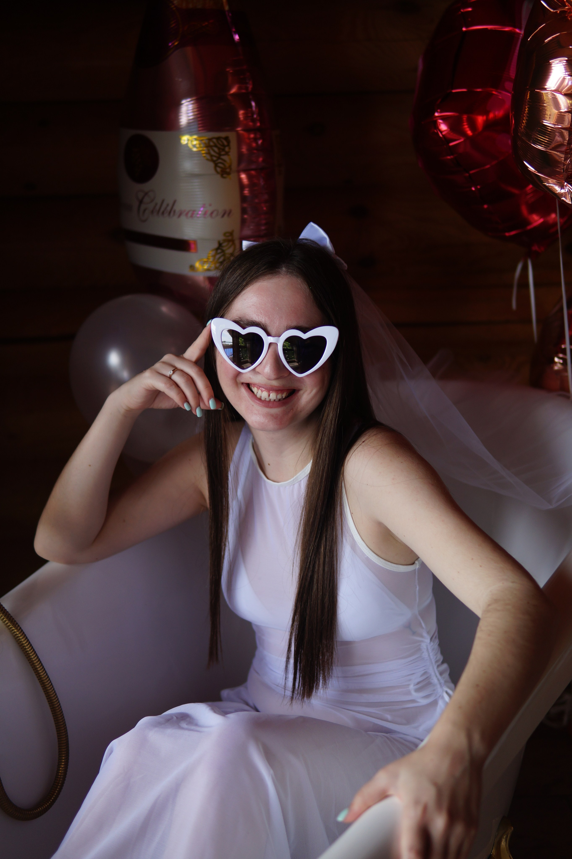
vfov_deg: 43.6
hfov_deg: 29.8
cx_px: 286
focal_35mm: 45
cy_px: 430
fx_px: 1073
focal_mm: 30
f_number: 1.4
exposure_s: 1/250
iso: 100
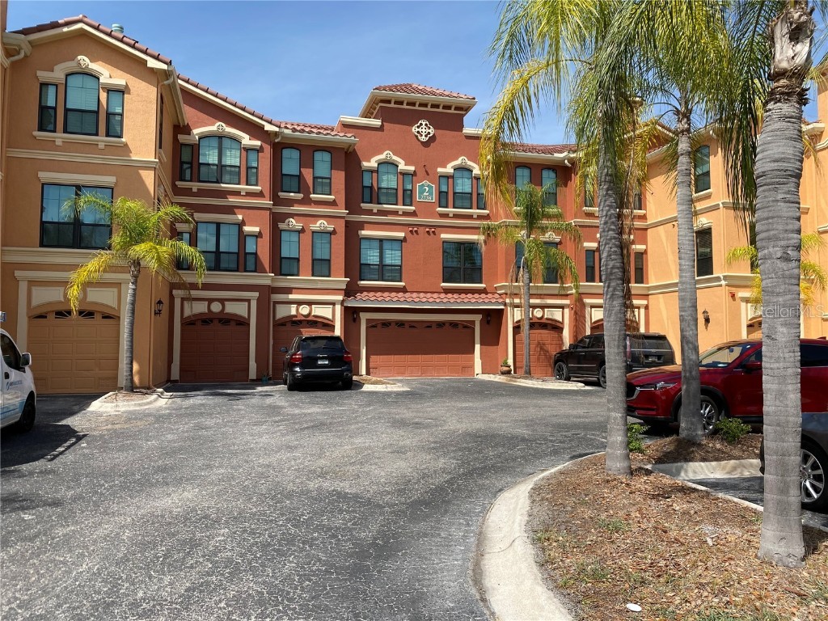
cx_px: 414
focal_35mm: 26
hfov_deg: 67.3
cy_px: 310
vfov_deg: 53.1
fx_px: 622
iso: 32
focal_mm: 4.25
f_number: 1.8
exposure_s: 1/2755
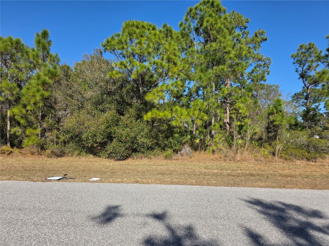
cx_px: 164
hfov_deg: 73.9
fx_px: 219
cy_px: 123
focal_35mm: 23
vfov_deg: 58.9
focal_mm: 6.3
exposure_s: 1/5958
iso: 80
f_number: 1.7
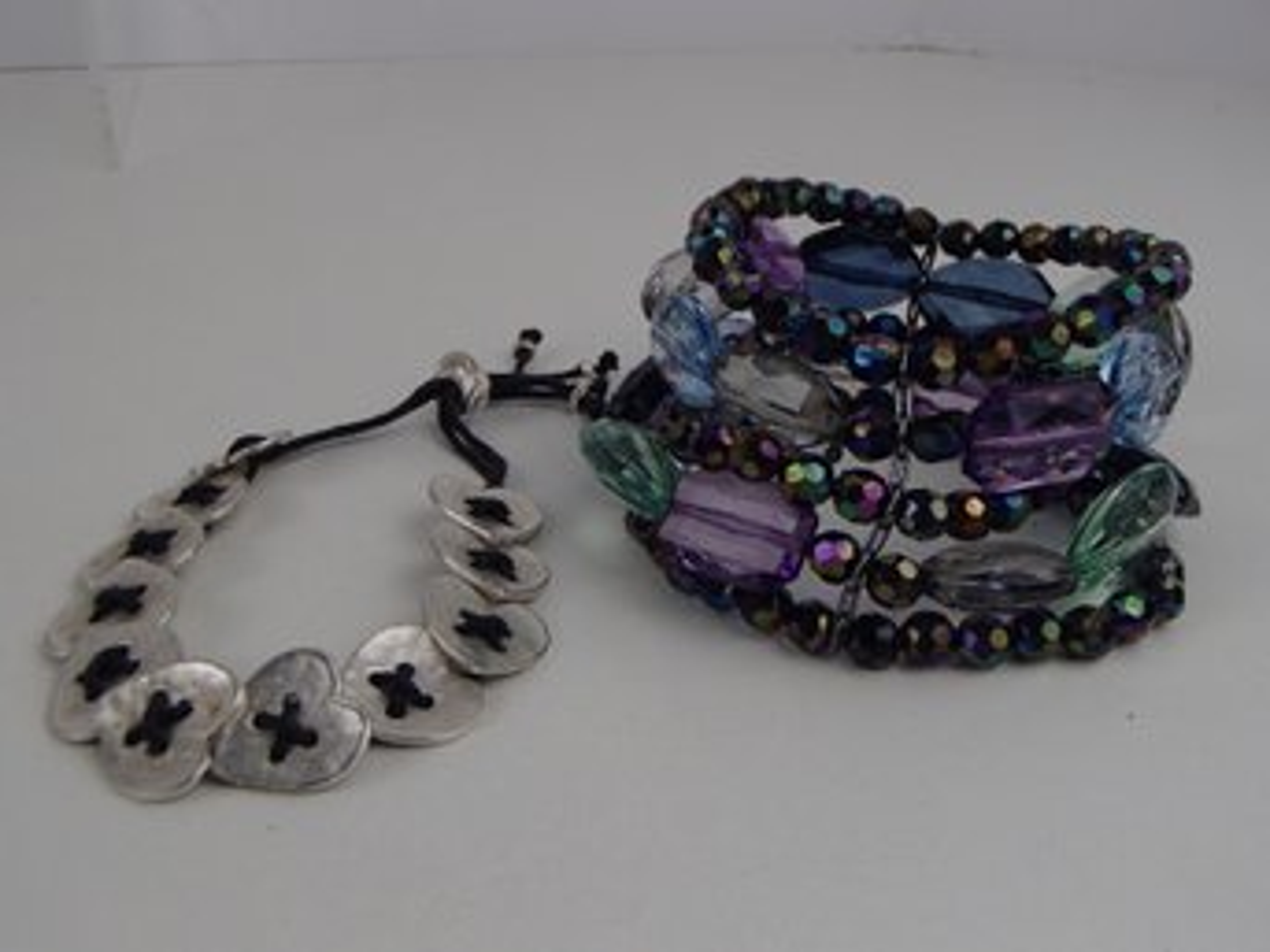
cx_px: 635
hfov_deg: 50.2
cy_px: 476
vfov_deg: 38.6
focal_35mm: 37
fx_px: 1357
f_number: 4.7
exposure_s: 1/160
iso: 125
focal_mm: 6.64
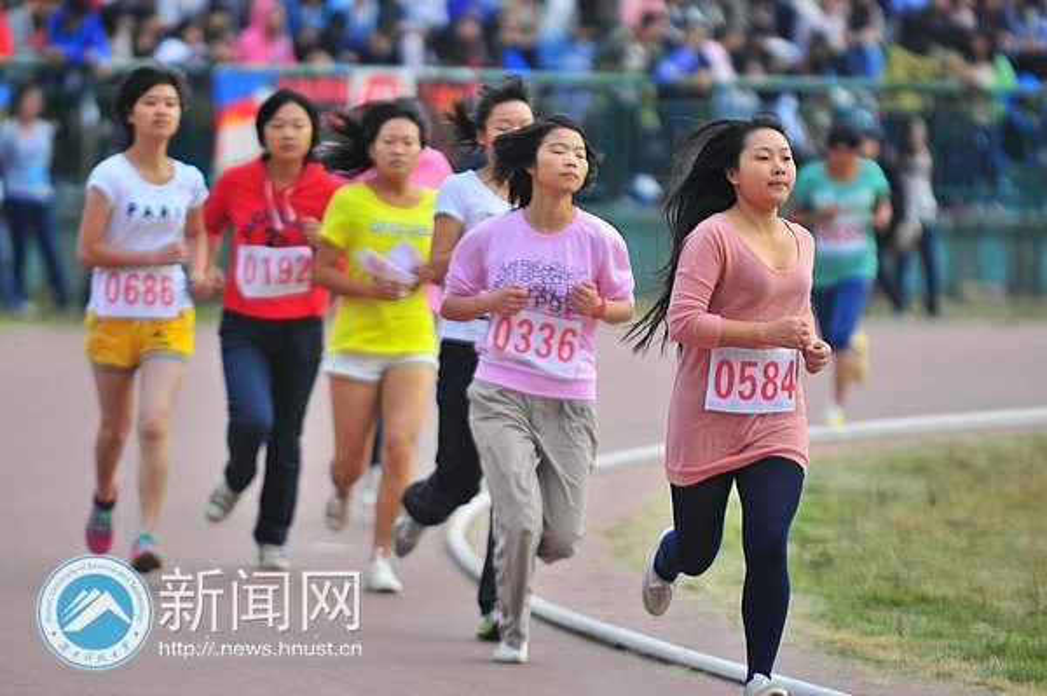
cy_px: 348
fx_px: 8718
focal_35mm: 300
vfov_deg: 4.6
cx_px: 524
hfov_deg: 6.9
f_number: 2.8
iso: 200
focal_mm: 200
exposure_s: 1/1250
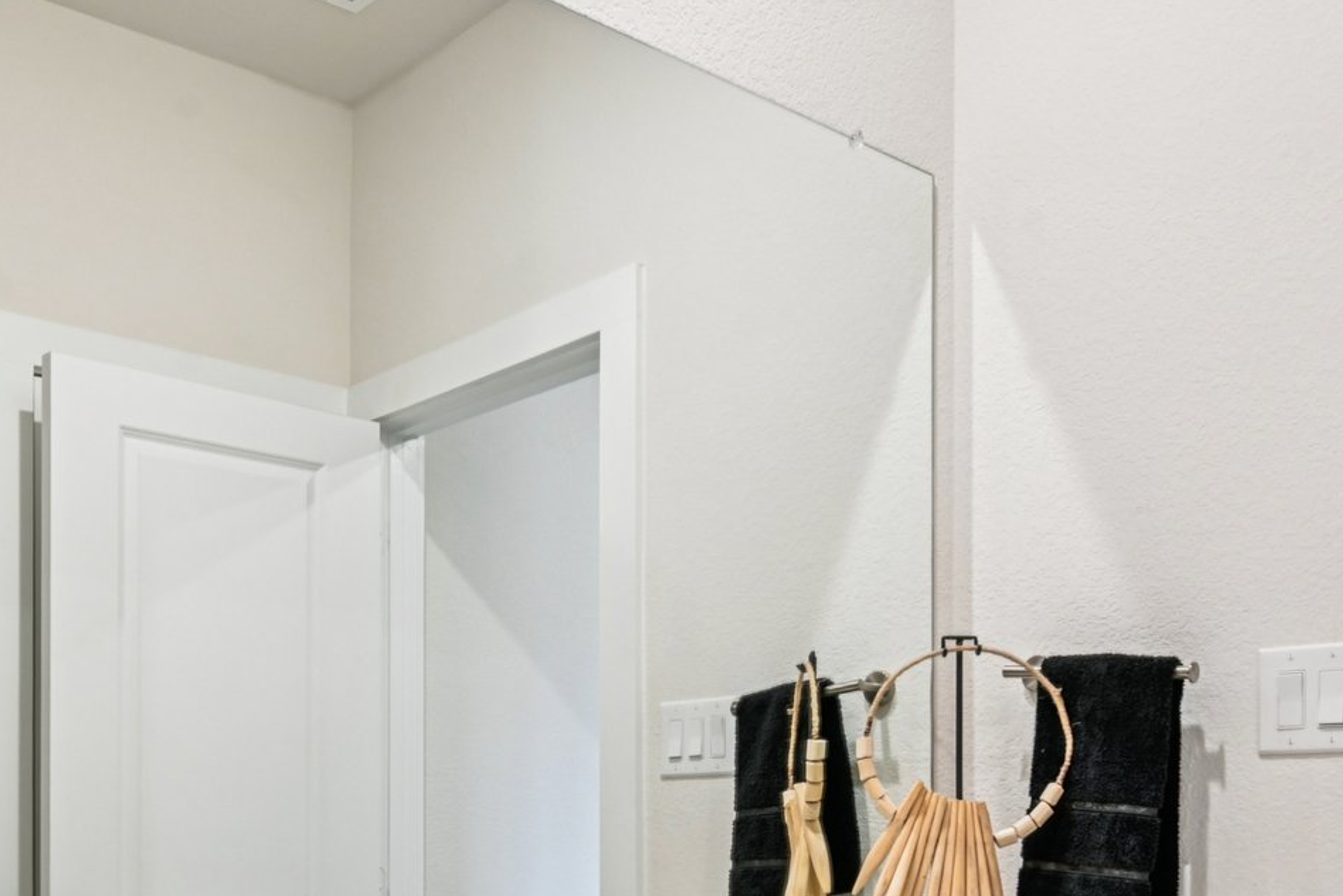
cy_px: 805
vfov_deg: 31.2
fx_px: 1530
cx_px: 526
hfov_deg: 47.1
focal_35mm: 41
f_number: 8
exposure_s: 1/15
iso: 400
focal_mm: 19
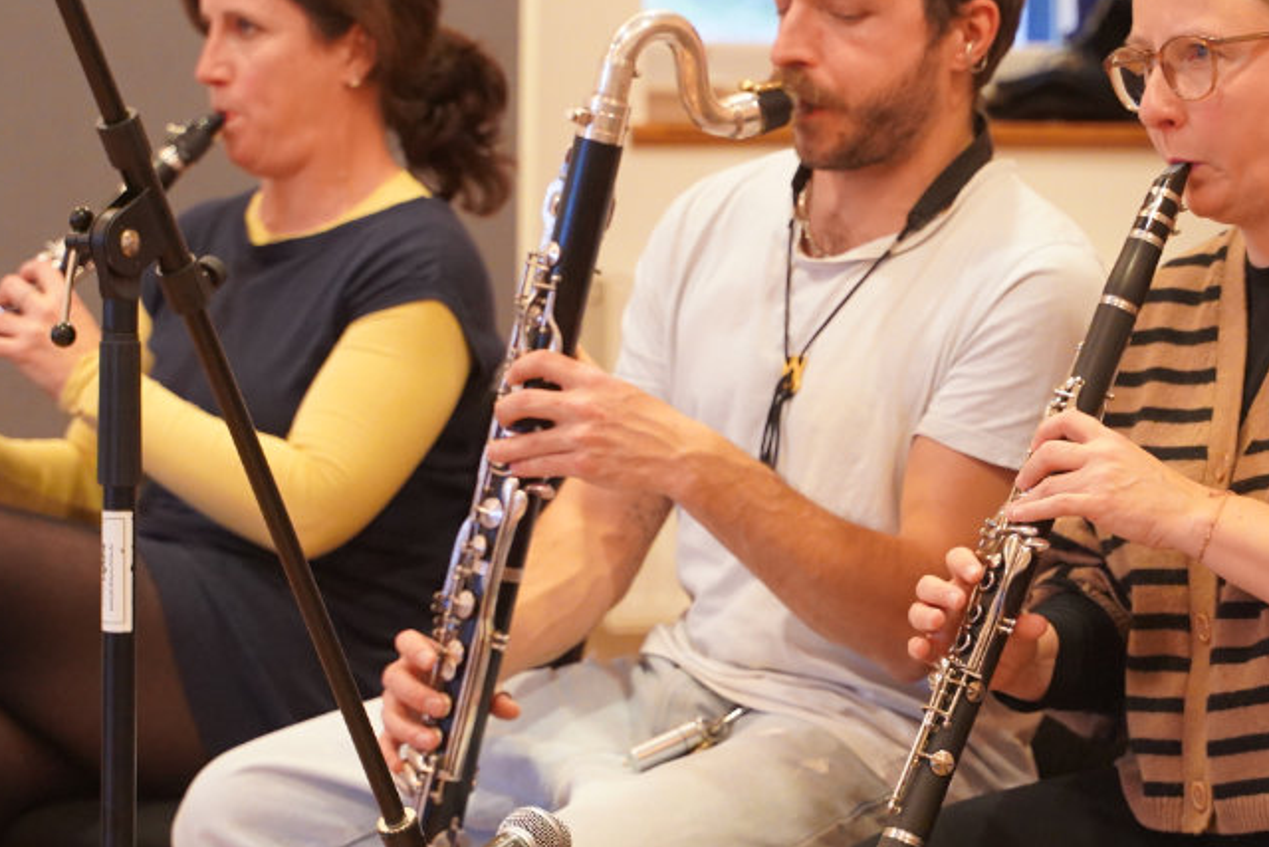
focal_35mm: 150
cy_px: 505
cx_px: 940
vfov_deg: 9.2
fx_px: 5288
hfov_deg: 13.6
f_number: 4
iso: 4000
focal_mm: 75
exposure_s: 1/160
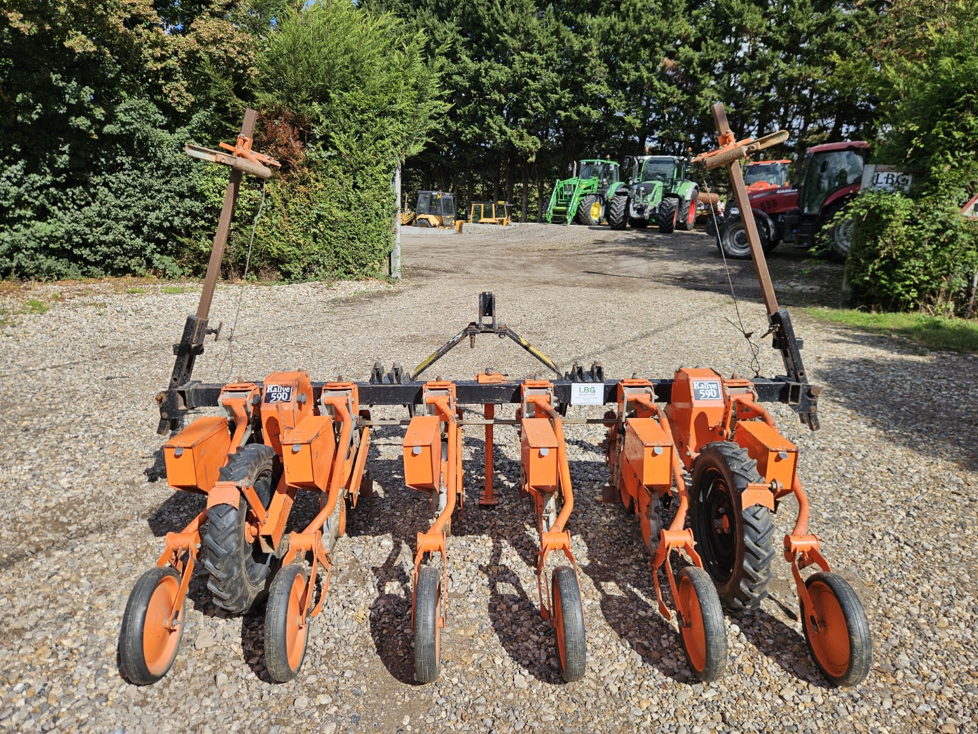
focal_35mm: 23
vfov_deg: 58.9
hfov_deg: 73.9
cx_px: 489
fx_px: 650
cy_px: 367
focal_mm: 5.4
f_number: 1.8
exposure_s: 1/2210
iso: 25
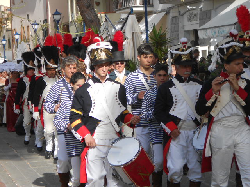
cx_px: 125
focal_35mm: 130
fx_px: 939
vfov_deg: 11.4
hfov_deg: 15.2
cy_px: 94
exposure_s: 1/160
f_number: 6.5
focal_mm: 23
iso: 80
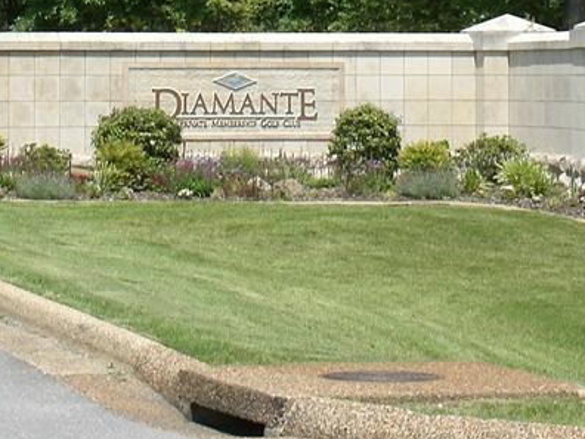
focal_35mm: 194
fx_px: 3279
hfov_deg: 10.2
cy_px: 31
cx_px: 270
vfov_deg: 7.6
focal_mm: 12.47
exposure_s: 1/200
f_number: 6.4
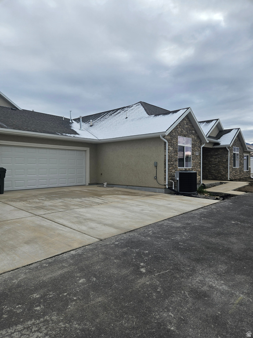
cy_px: 169
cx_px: 126
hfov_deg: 58.9
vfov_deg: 73.9
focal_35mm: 23
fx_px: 224
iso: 25
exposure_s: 1/1879
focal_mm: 5.4
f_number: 1.8
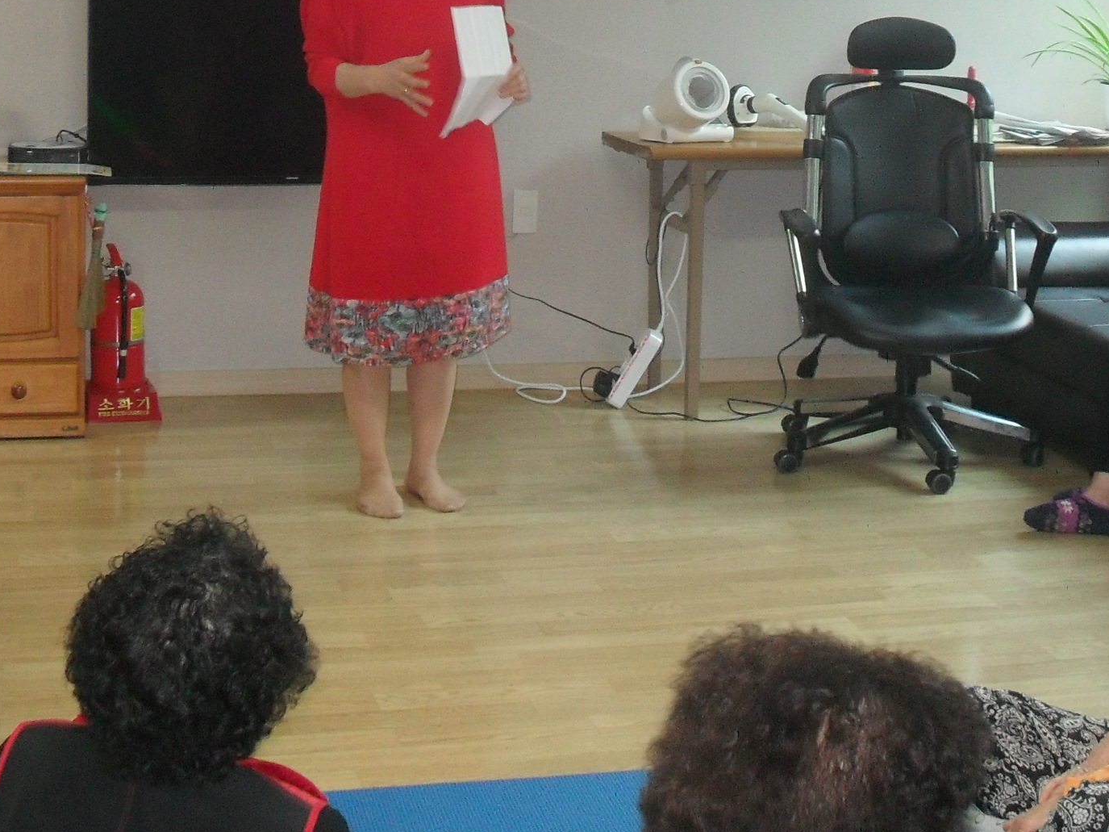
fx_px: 2114
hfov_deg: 29.3
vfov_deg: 21.6
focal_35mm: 66
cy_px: 51
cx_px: 675
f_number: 2.8
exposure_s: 1/45
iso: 160
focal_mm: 6.2
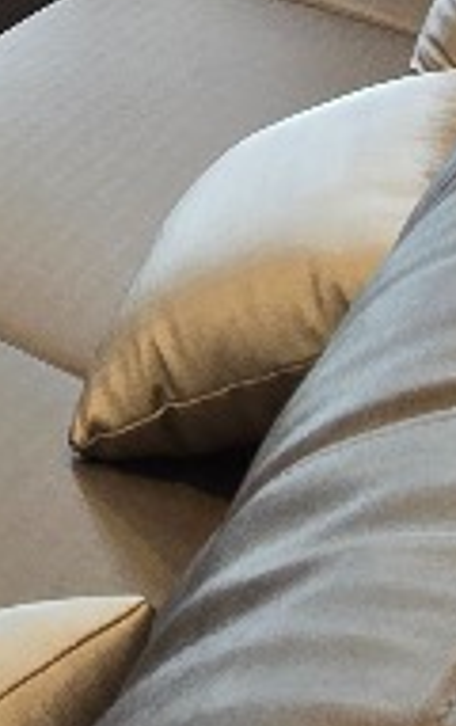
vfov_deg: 26.1
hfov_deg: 15.6
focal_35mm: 72
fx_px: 1426
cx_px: -361
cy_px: -99
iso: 160
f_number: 2.2
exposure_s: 1/50
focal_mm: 2.2
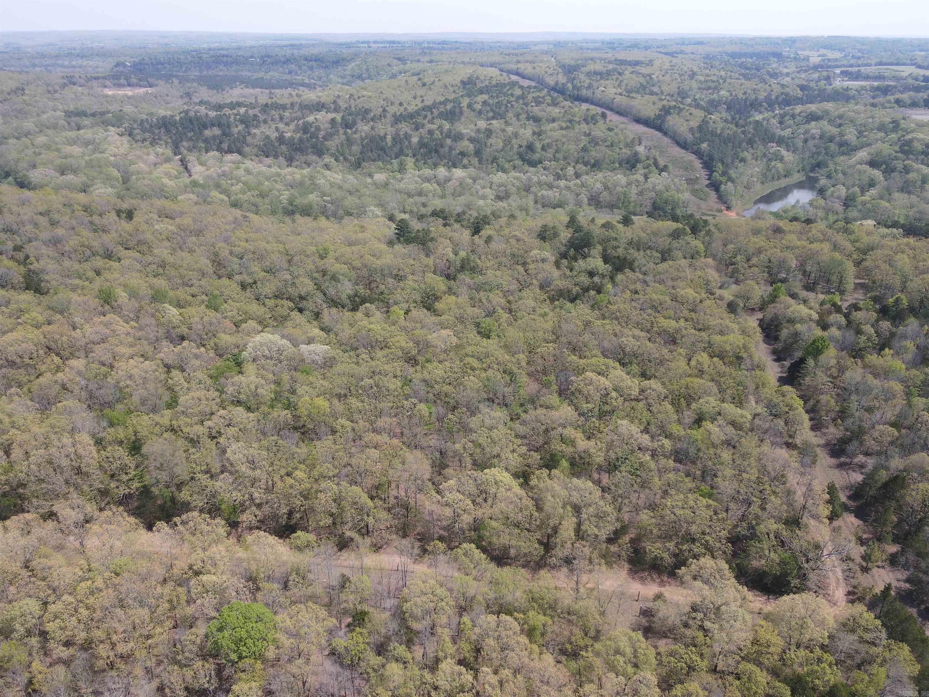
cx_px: 464
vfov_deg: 56.8
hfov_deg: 71.6
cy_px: 348
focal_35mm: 24
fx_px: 644
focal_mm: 4.5
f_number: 2.8
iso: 100
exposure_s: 1/350
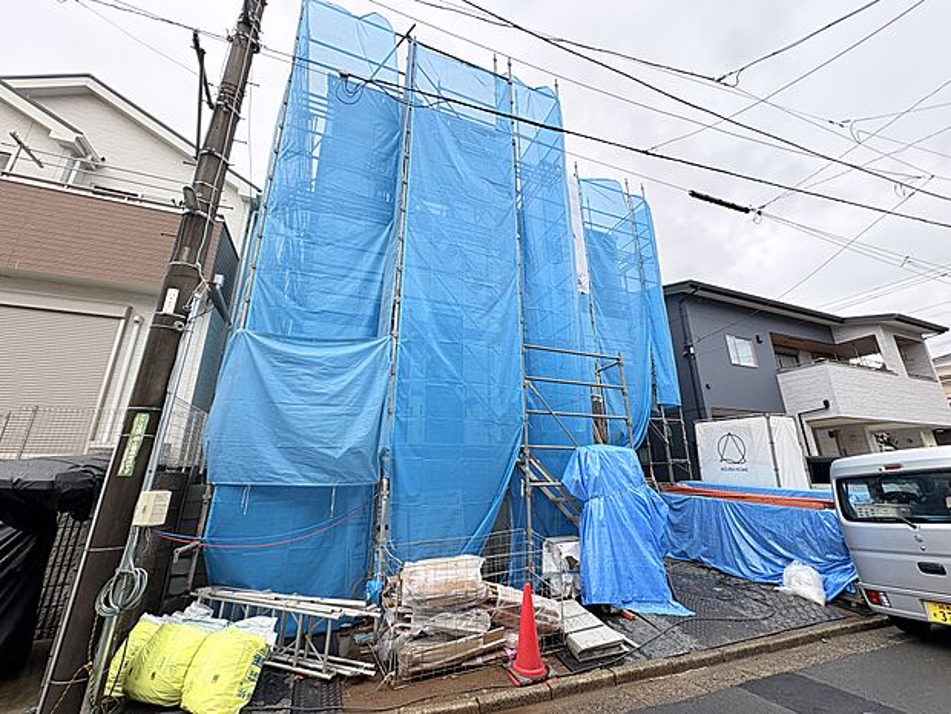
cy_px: 357
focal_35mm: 14
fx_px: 385
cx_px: 476
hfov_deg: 102.1
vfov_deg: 85.7
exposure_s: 1/464
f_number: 2.2
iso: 40
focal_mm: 2.22
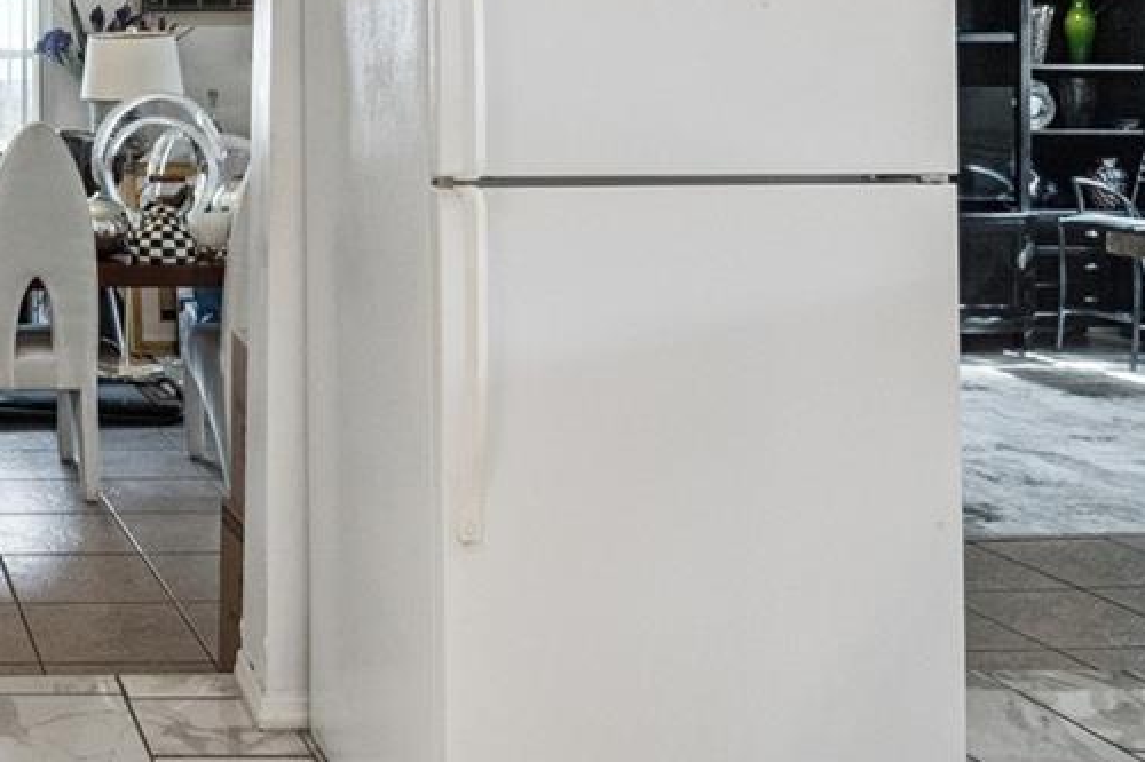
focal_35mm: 48
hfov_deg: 35.2
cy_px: 23
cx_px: -114
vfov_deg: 26.7
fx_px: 1526
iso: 1600
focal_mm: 10
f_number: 9.5
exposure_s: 1/45
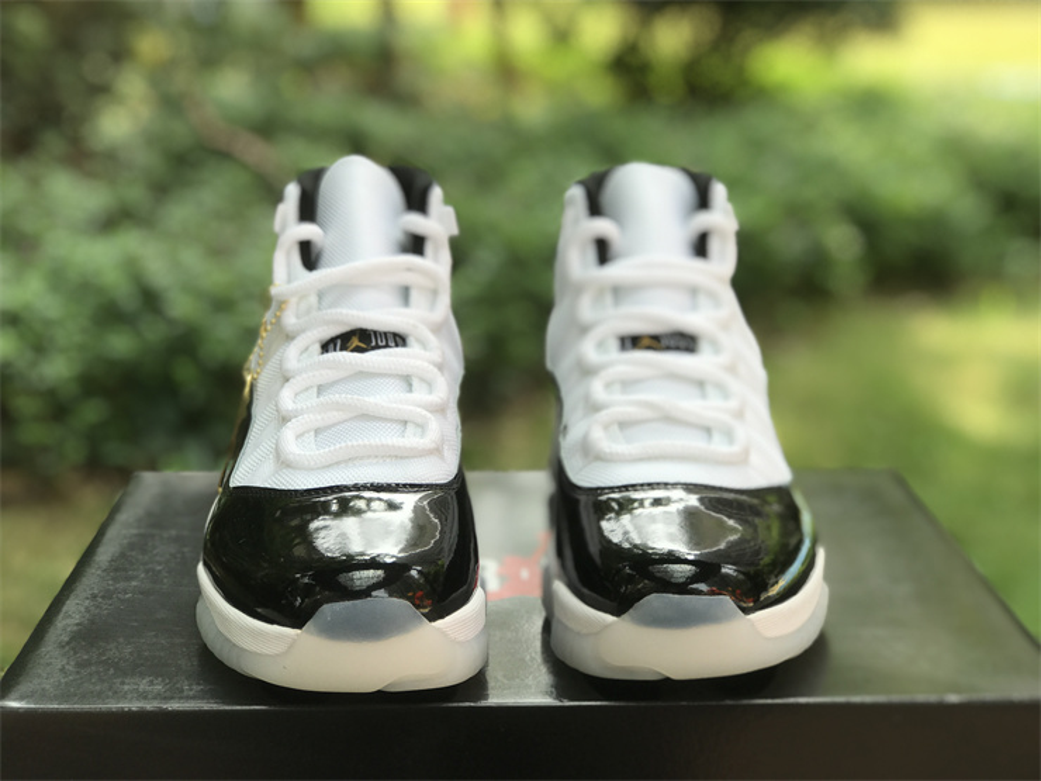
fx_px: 1714
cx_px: 520
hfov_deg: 33.8
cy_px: 390
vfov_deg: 25.7
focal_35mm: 57
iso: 20
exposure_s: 1/133
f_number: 2.8
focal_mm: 6.6
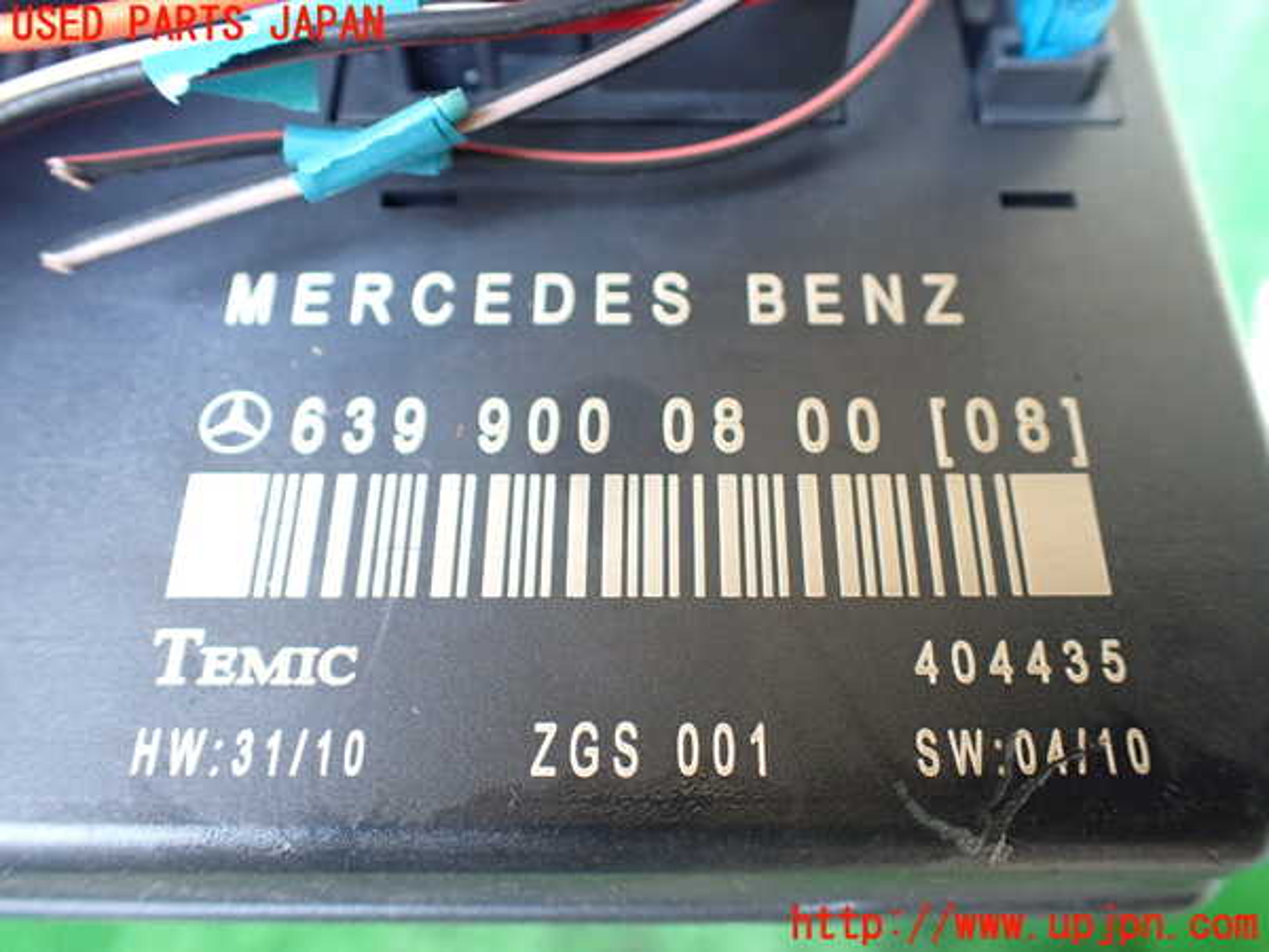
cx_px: 634
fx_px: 1100
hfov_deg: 60.0
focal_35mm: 30
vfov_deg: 46.8
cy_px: 476
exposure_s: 1/100
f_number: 2.3
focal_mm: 5.4
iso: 800
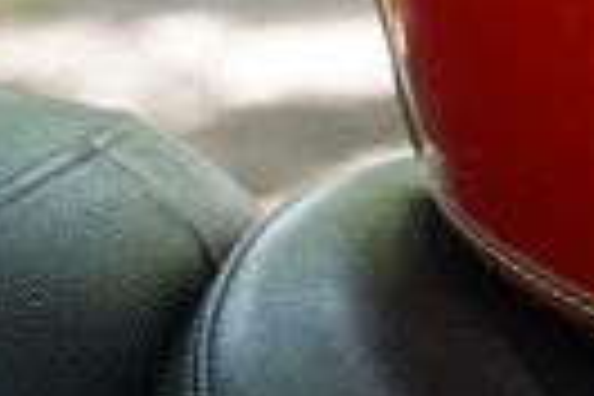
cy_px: -338
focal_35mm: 317
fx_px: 5230
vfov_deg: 4.3
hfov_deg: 6.4
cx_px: 1076
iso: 500
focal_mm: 70
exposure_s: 1/80
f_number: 7.1
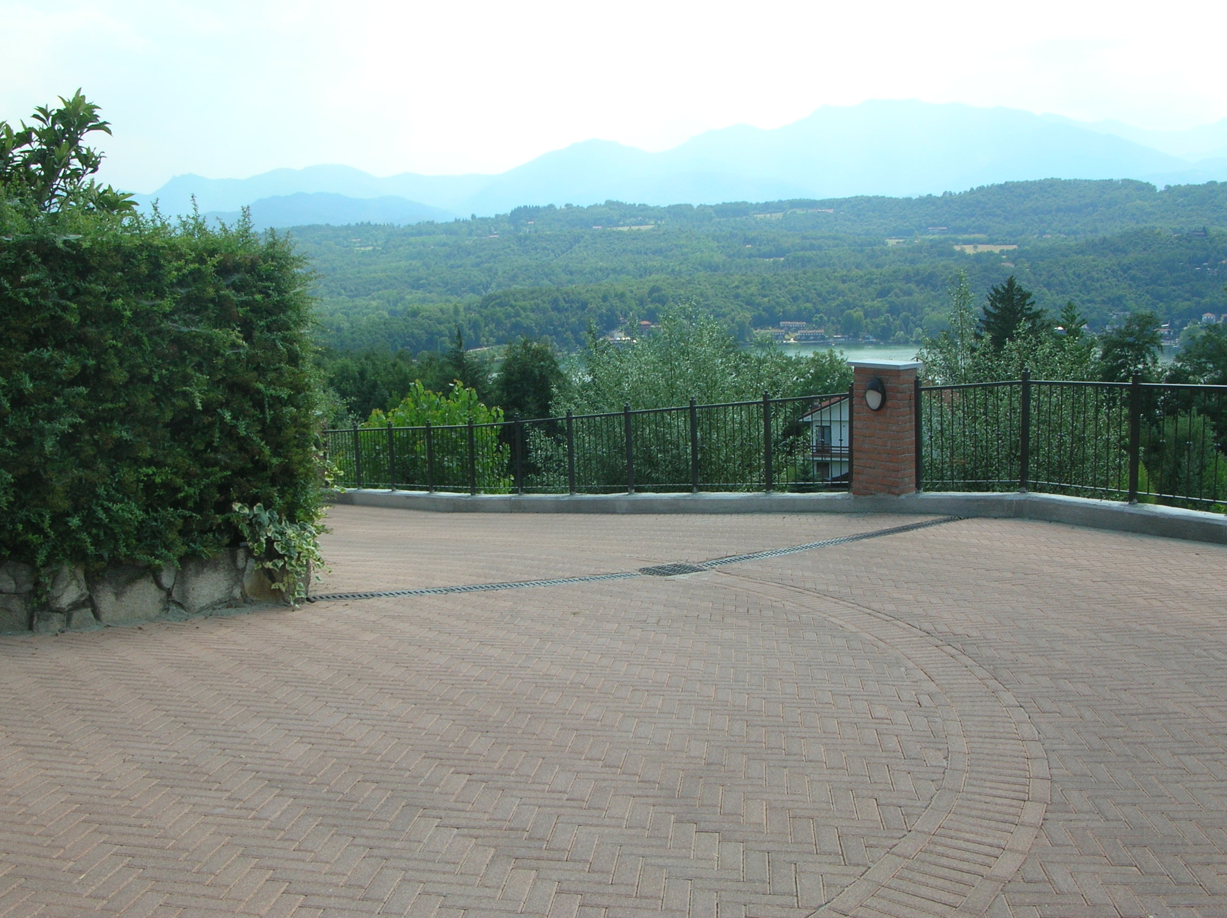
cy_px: 459
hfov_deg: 52.7
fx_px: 1240
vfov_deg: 40.6
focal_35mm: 35
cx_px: 614
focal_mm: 5.8
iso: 50
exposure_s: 1/171
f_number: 5.6
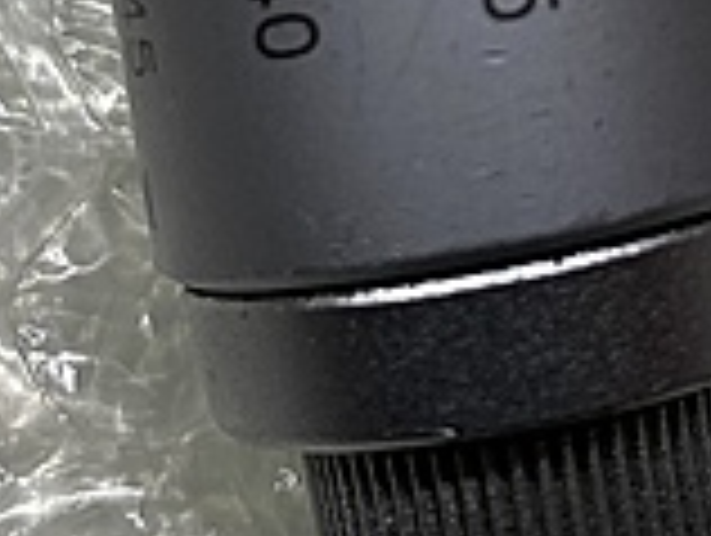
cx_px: 522
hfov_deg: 18.6
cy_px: -167
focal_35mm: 105
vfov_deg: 13.6
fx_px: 2160
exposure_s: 1/199
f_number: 1.8
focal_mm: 4.25
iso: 32
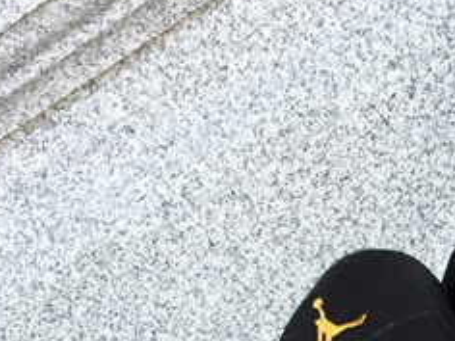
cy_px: 467
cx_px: 413
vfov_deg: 12.1
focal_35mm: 118
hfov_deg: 16.5
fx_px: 1551
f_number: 2.4
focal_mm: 3.3
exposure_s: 1/107
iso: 25
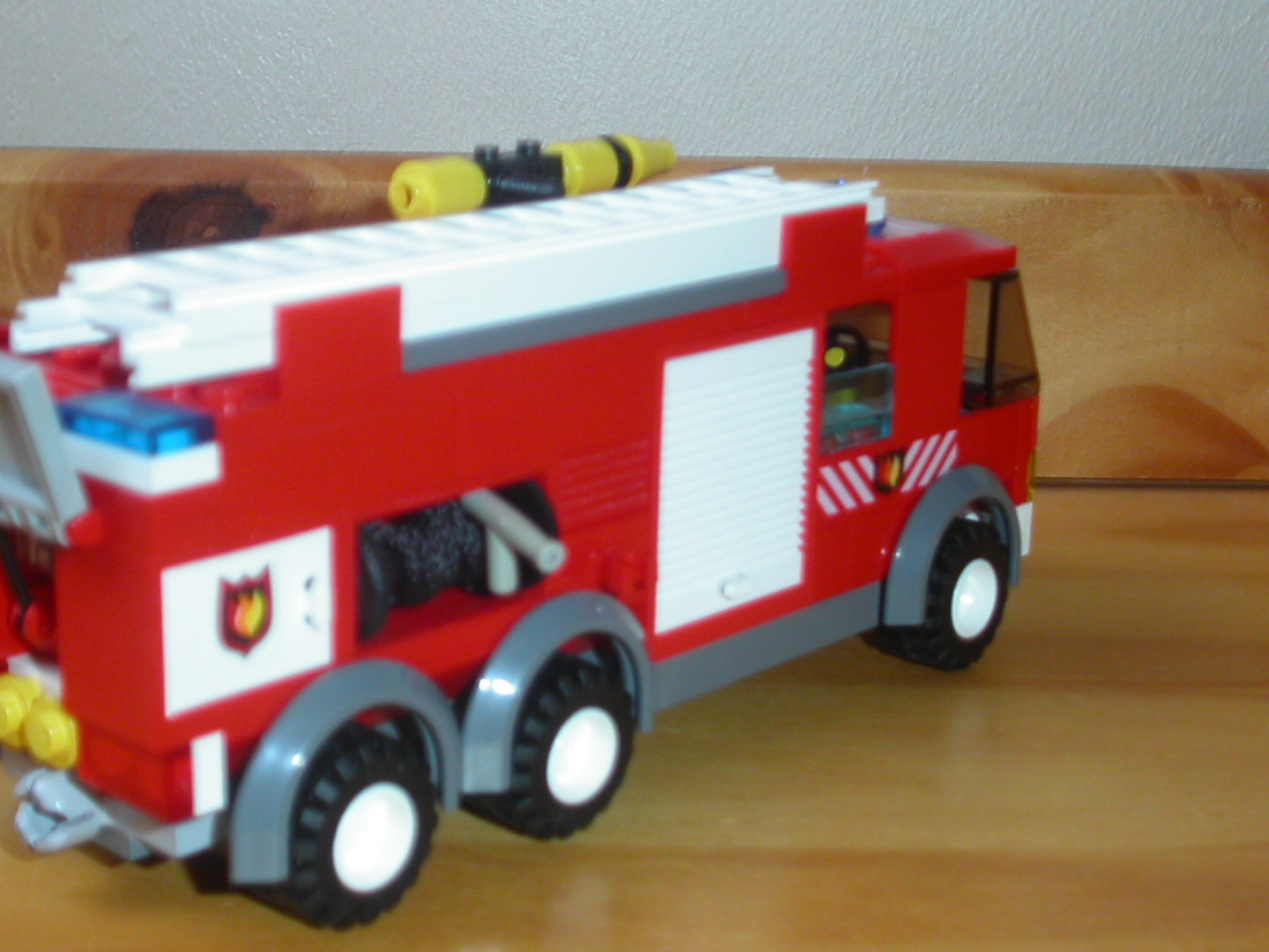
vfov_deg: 25.2
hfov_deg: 33.1
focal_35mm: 58
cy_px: 459
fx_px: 2127
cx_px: 487
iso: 100
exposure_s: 1/30
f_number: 2.8
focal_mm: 8.4
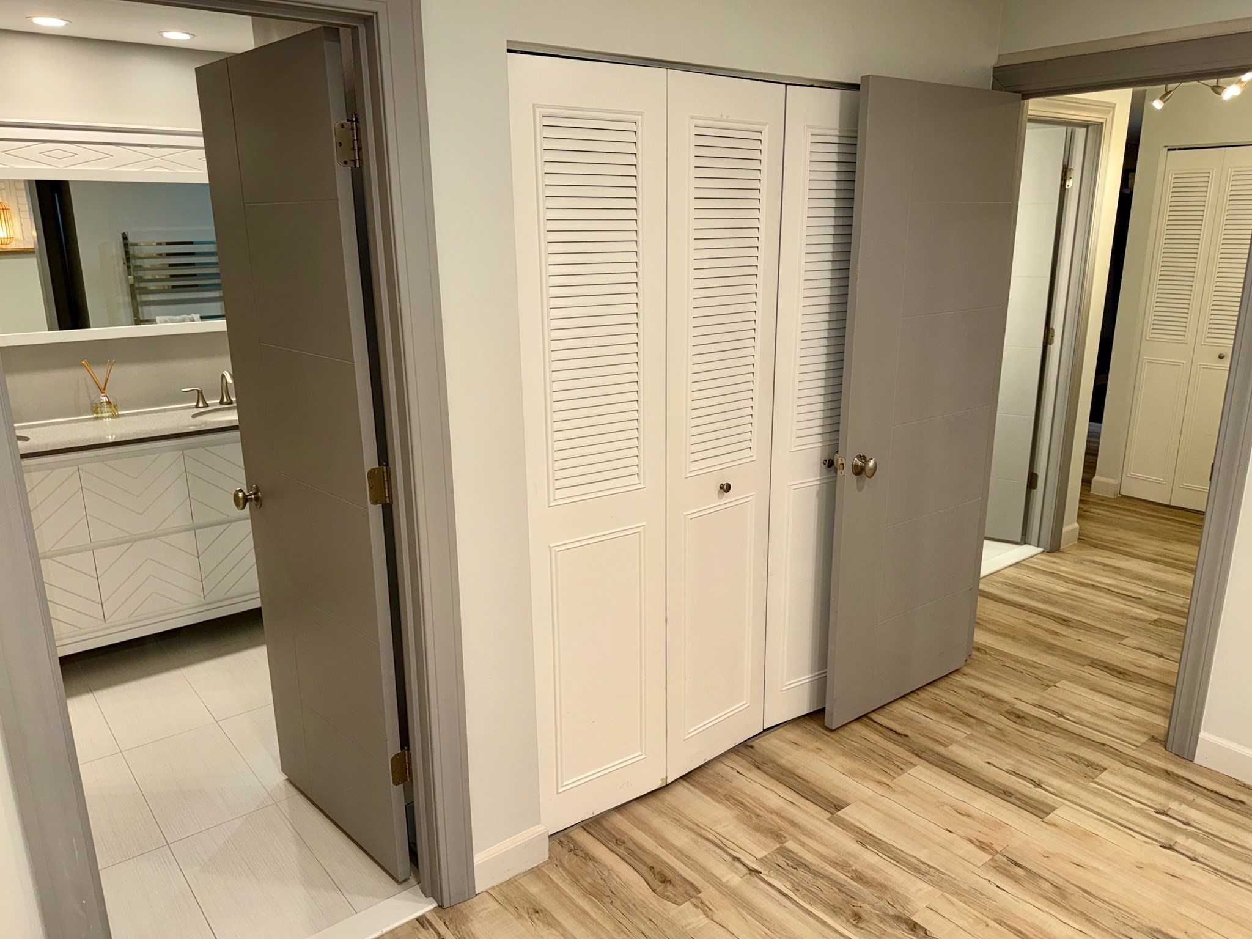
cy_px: 470
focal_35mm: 24
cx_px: 626
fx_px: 868
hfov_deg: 71.6
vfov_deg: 56.8
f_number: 1.78
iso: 80
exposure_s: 1/47
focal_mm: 6.76
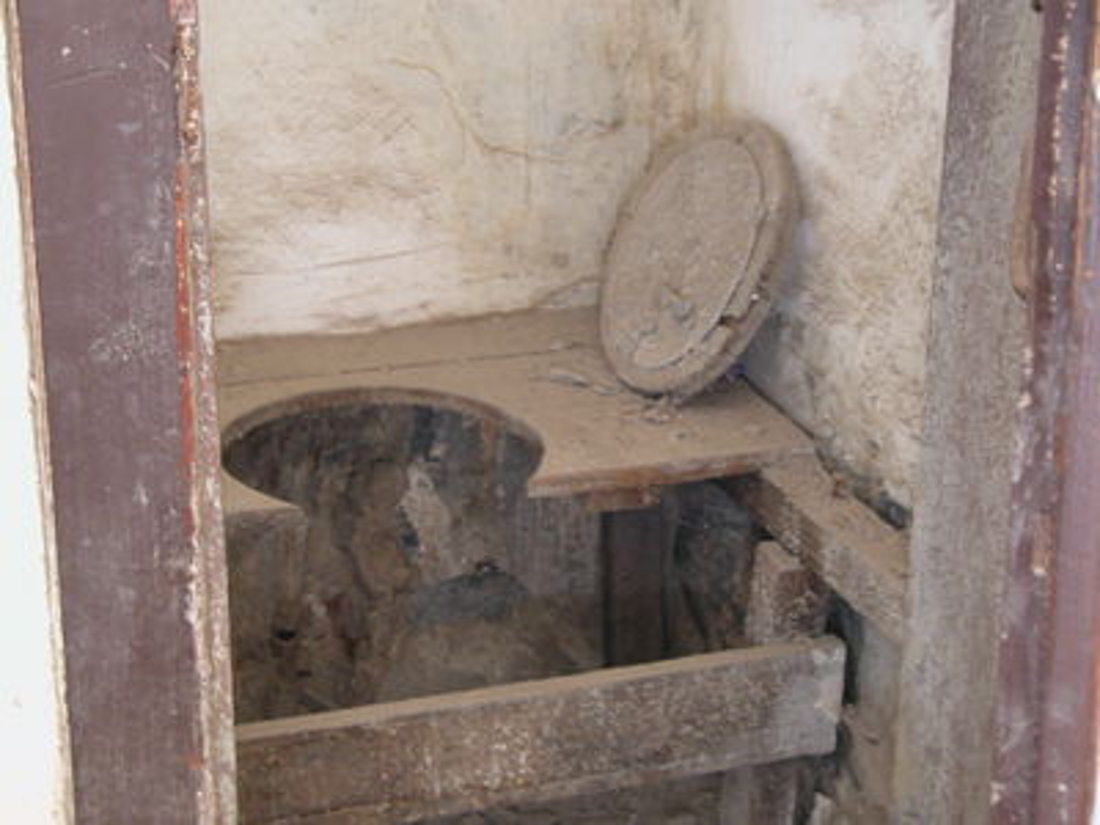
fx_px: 2352
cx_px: 550
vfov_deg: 19.9
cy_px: 412
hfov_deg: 26.3
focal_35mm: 74
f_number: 3.3
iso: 248
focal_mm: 18.8
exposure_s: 1/3.9
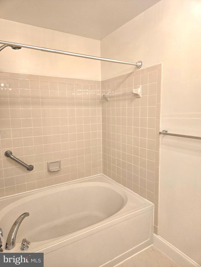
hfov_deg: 58.9
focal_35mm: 23
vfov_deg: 73.9
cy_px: 134
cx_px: 100
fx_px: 178
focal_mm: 5.4
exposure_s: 1/120
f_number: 1.8
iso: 160
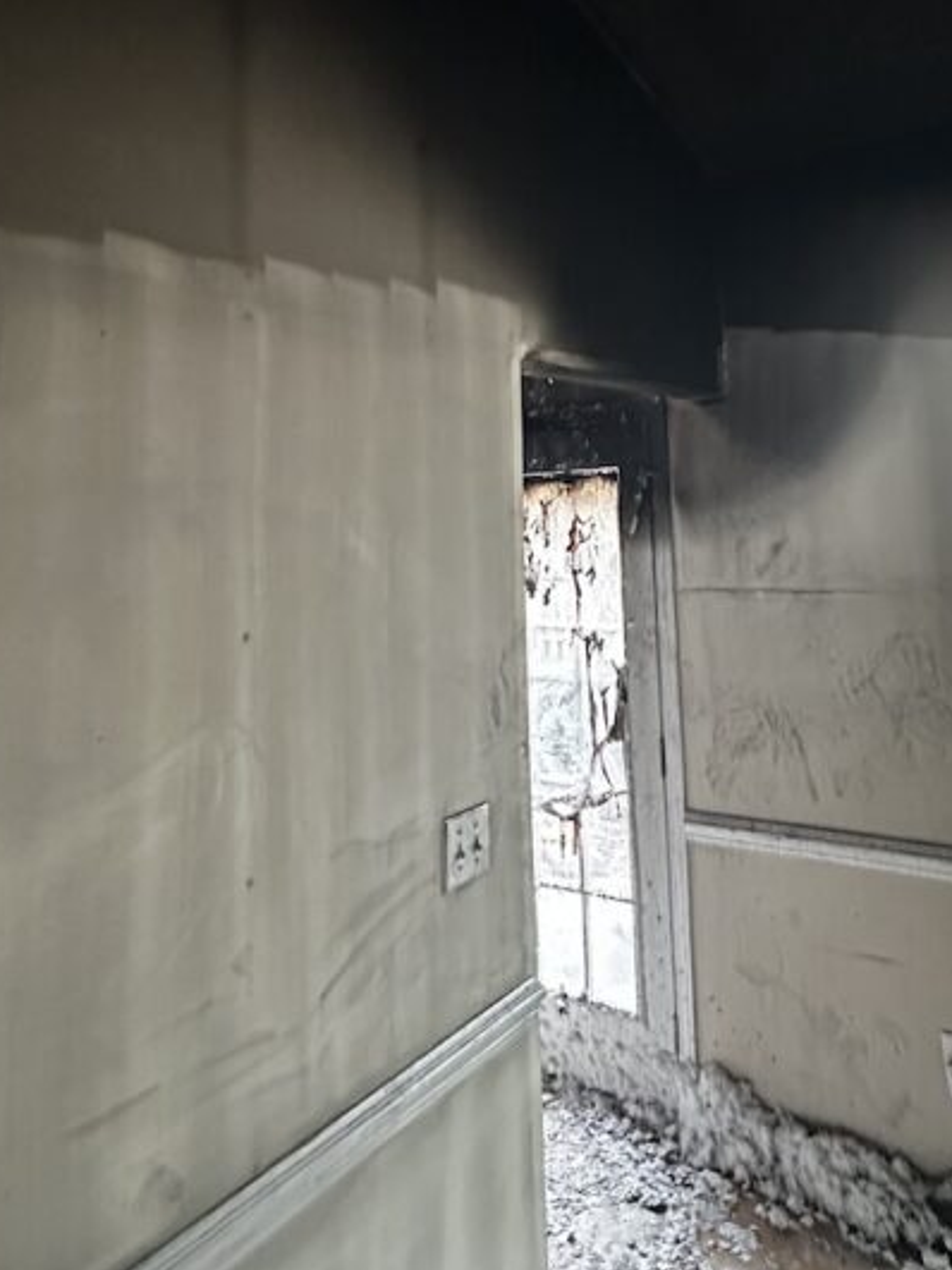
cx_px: 541
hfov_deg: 51.2
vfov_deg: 63.9
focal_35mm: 27
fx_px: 990
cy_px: 438
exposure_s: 1/56
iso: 1250
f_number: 2.2
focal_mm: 2.22
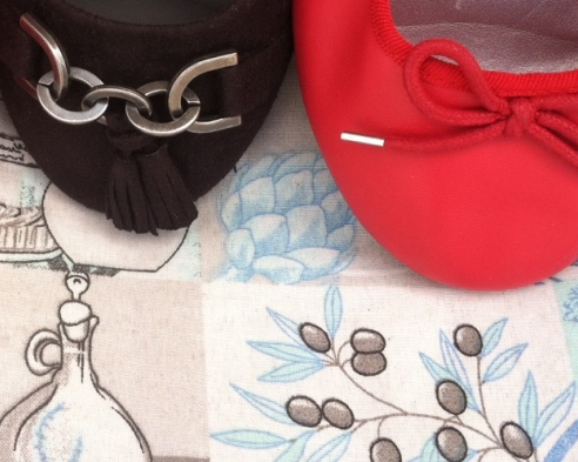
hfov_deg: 26.5
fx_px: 1214
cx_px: 154
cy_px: 40
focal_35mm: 71
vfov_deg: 21.0
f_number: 2.8
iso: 80
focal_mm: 3.85
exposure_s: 1/337
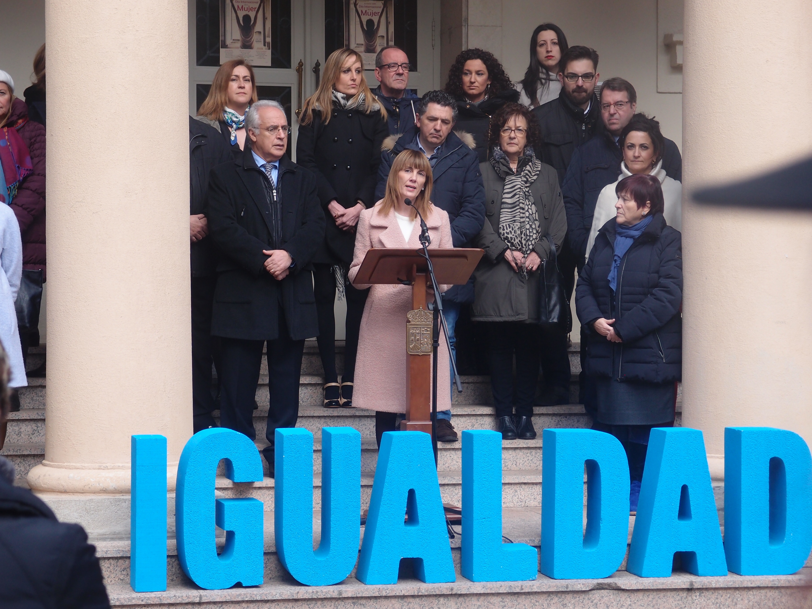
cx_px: 406
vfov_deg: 16.1
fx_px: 2158
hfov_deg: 21.3
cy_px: 304
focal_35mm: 92
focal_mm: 19.84
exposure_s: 1/320
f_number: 2.8
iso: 100
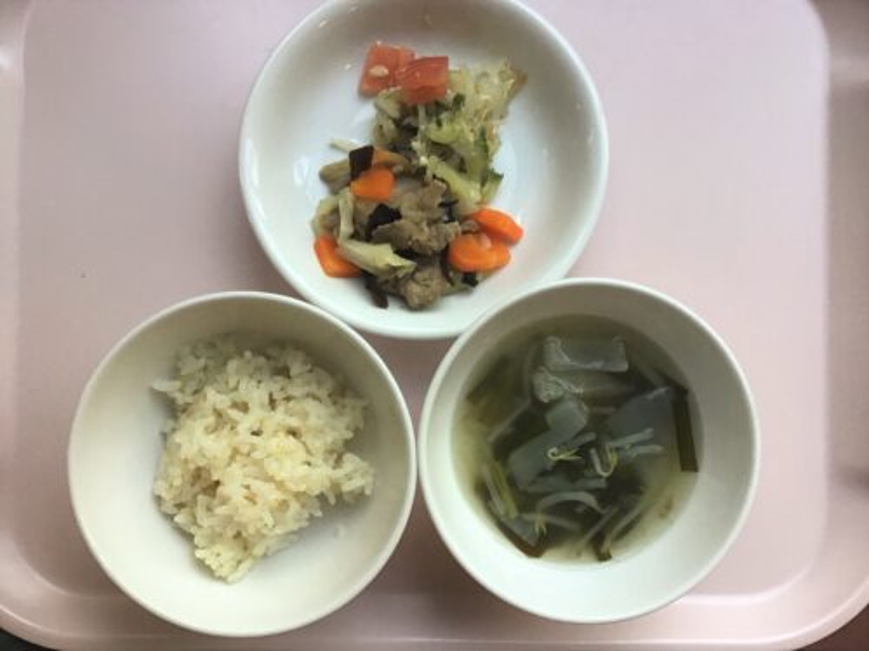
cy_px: 326
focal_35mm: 31
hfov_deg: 58.4
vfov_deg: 45.4
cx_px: 434
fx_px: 778
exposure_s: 1/30
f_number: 2.4
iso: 40
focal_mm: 3.3
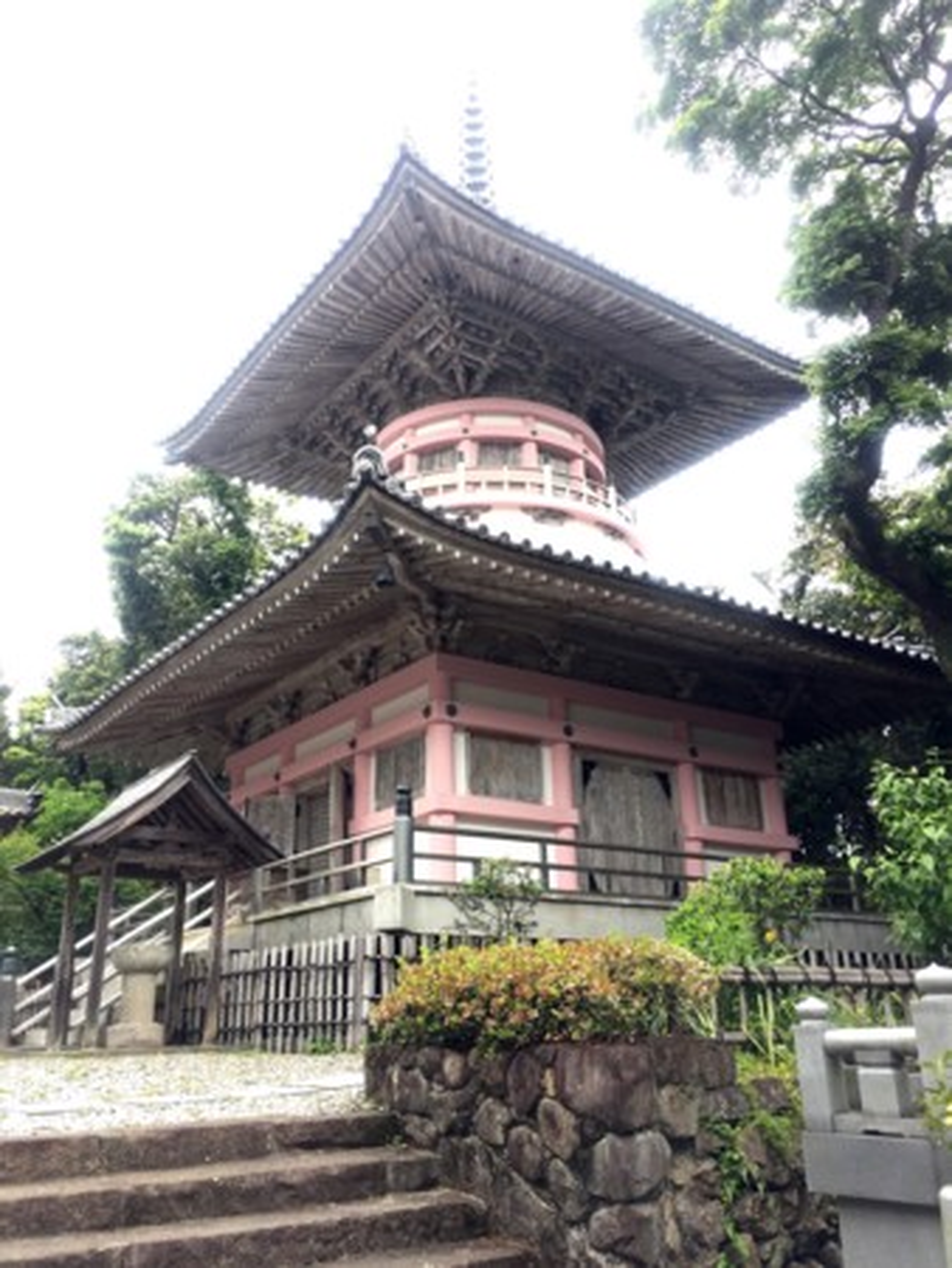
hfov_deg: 48.3
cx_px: 476
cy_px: 634
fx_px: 1062
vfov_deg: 61.6
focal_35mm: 29
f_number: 2.2
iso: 32
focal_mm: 4.15
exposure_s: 1/176
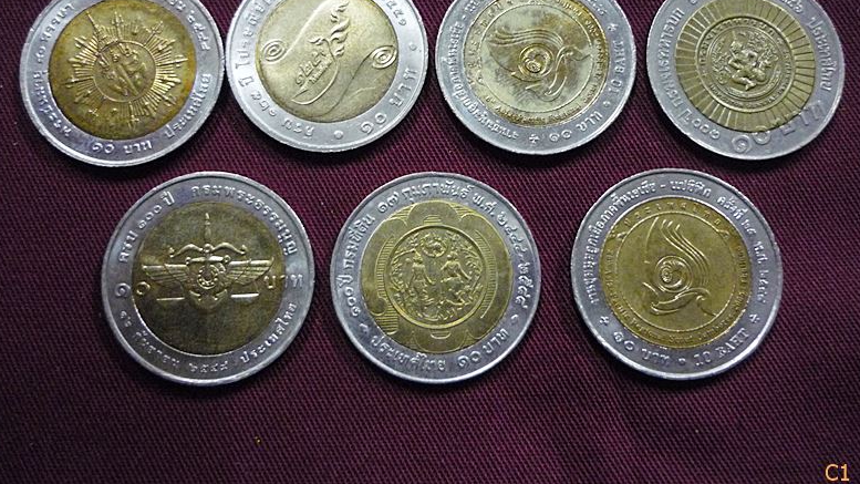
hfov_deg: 54.0
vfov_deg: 31.7
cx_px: 428
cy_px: 163
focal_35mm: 37
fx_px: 844
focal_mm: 5.5
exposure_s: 1/8
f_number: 2.8
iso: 400
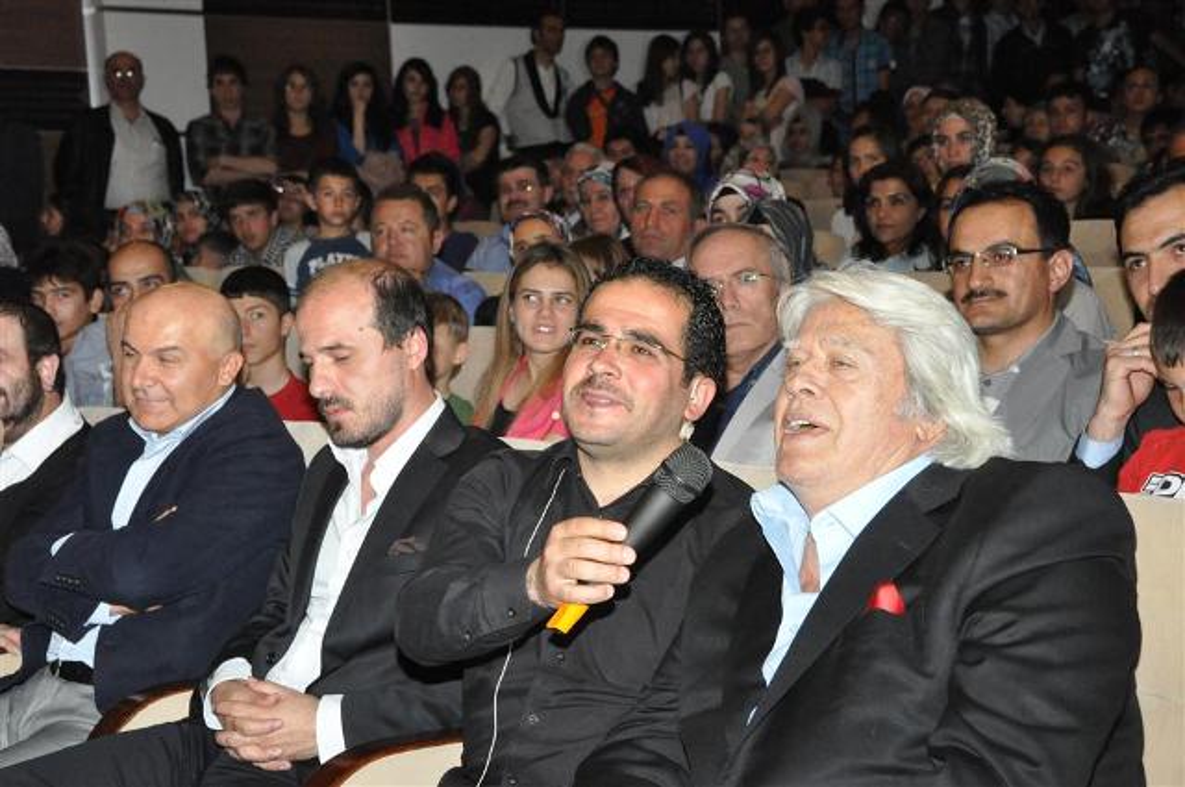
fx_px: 2367
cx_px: 592
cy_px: 394
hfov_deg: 28.1
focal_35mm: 72
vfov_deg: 18.9
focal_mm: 48
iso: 3200
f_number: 9
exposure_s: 1/160
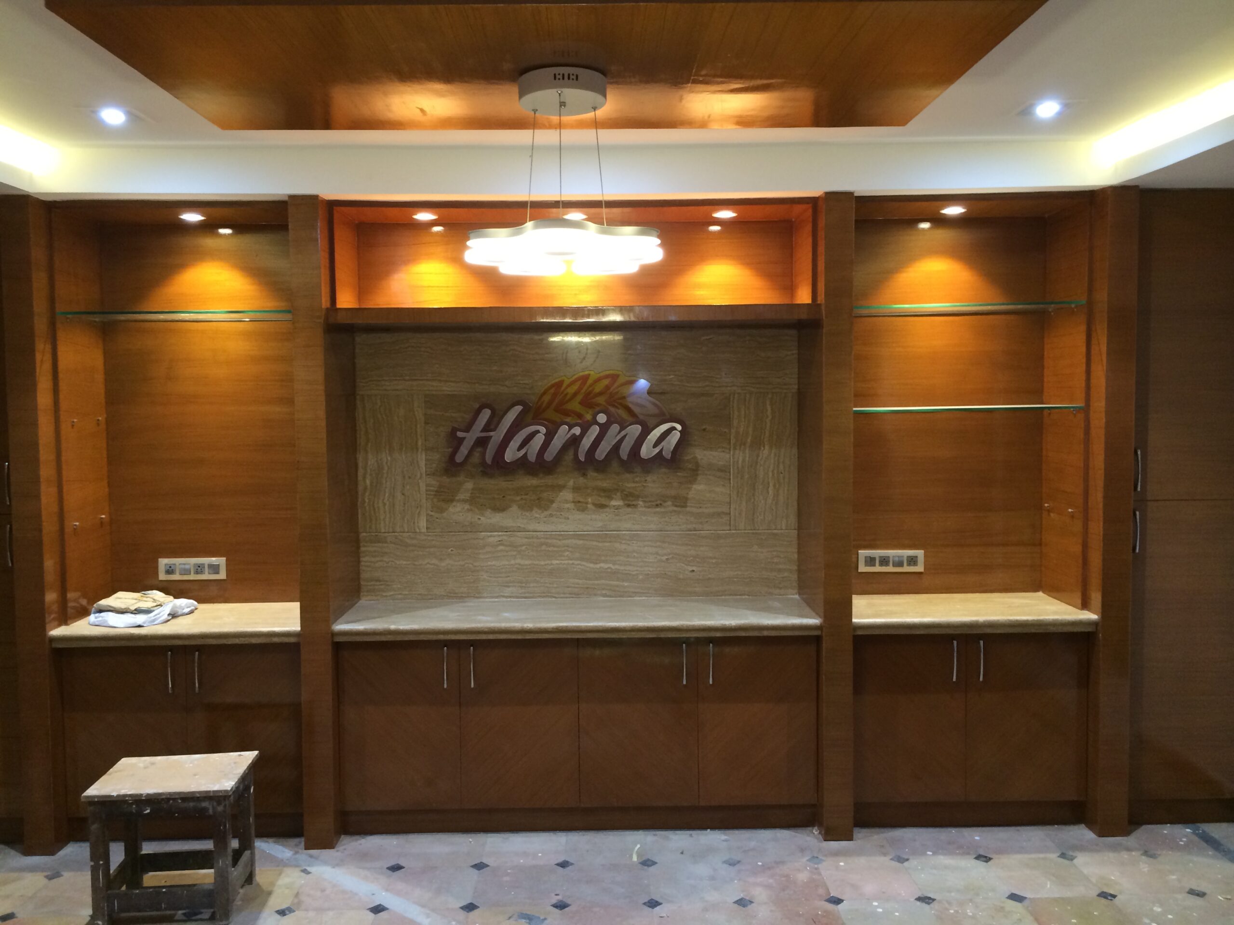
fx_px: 1069
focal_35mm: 30
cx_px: 617
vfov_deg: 46.8
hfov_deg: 60.0
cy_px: 462
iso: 160
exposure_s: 1/30
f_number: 2.2
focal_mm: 4.12
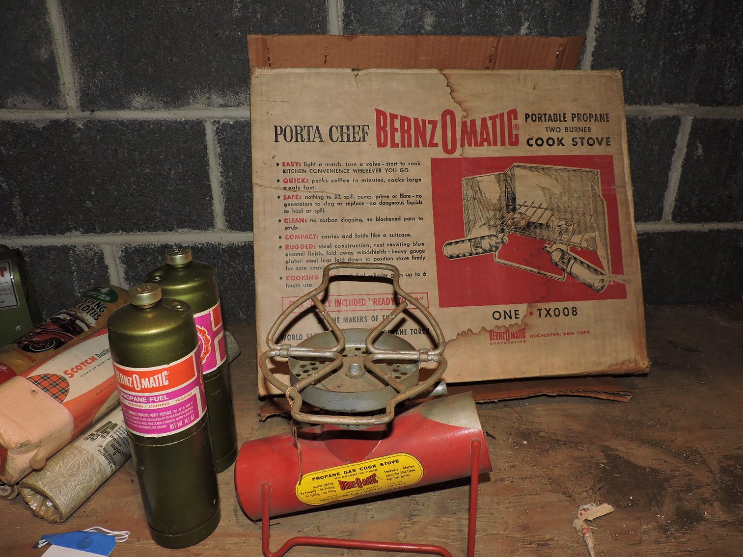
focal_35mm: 24
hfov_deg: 71.6
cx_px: 372
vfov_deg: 56.8
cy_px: 278
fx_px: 515
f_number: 3
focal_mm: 4.3
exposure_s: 1/30
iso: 200
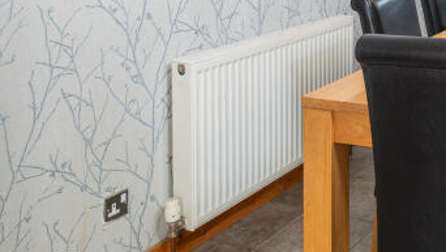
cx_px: 499
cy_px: -71
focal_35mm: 47
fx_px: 556
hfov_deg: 36.4
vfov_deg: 22.8
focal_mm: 10
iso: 400
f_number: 4
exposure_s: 1/125
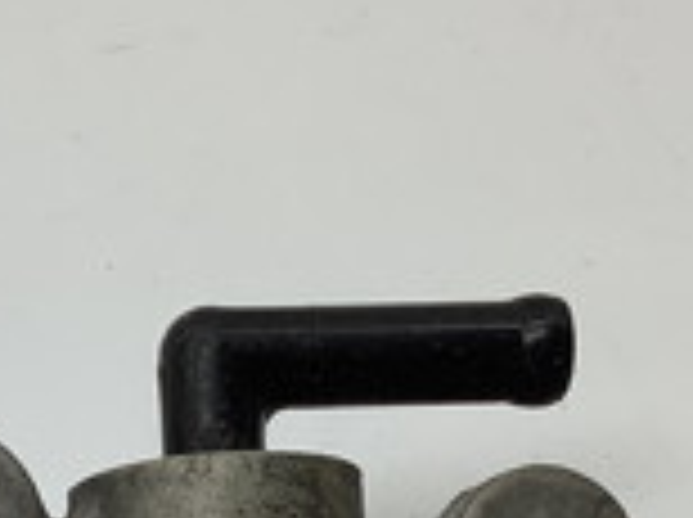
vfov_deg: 11.8
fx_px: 2419
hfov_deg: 16.0
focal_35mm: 121
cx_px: -9
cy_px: 743
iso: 32
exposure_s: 1/120
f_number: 2.4
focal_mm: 3.3
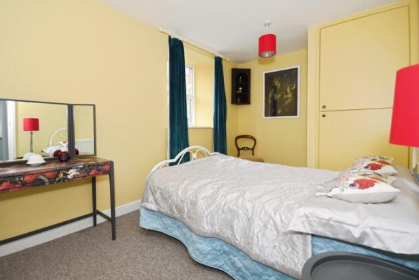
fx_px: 186
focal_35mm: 16
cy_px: 140
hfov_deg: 96.6
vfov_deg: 73.8
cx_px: 199
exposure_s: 1/60
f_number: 8
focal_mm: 10
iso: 400
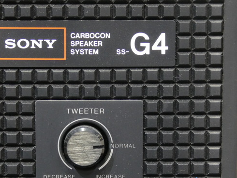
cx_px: 59
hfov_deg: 13.6
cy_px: 164
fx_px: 992
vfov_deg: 10.2
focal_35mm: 145
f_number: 4.6
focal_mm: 13.2
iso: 200
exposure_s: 1/1.6
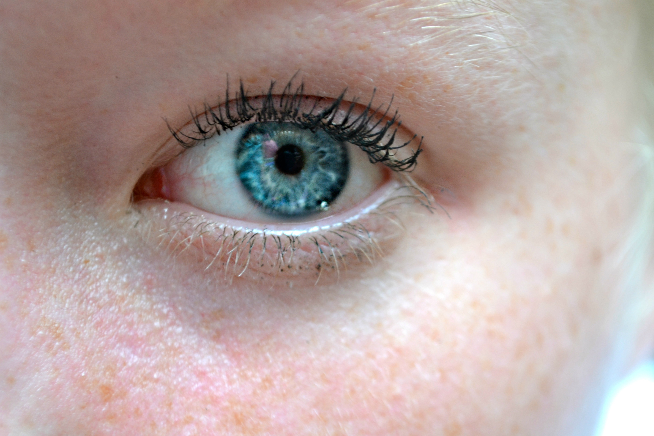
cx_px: 327
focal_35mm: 82
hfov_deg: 24.6
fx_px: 1499
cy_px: 218
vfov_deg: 16.6
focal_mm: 55
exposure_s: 1/25
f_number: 5.6
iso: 400
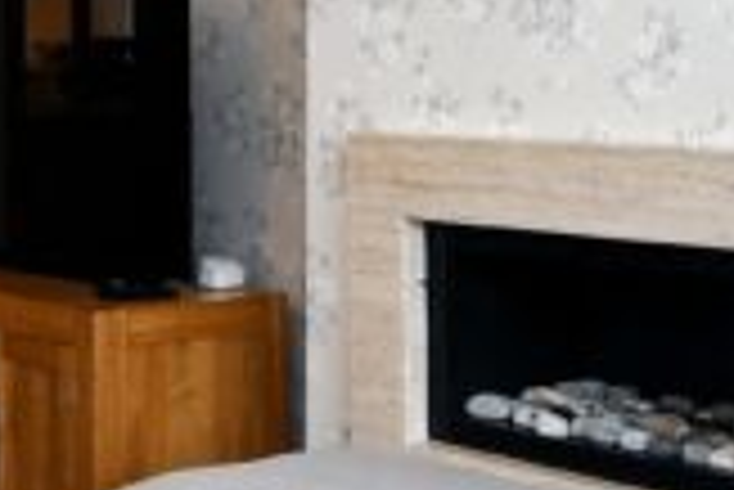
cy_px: 9
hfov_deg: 21.3
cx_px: 99
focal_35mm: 94
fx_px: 1918
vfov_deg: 14.4
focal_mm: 10
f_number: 4.5
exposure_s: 1/15
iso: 560
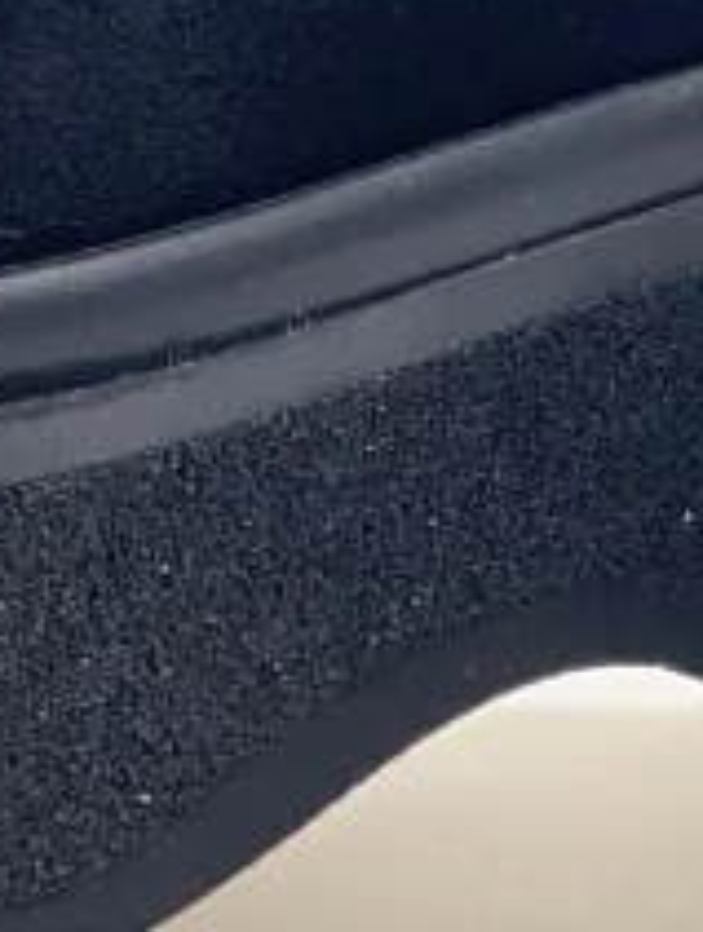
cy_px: -1188
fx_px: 11770
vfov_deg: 4.5
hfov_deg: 3.4
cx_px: 482
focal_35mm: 436
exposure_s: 1/121
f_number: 2.2
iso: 100
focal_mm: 7.5
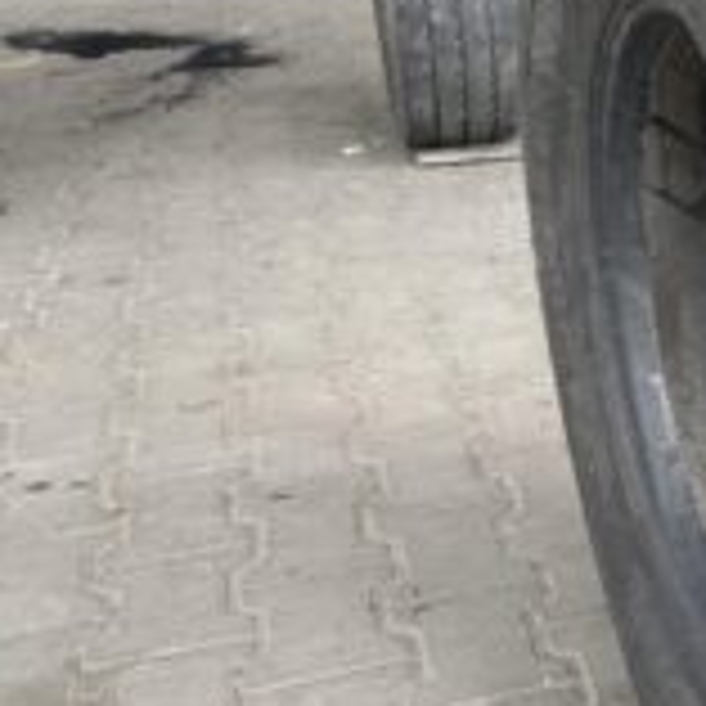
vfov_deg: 27.3
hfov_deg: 23.6
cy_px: 335
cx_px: 958
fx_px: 1454
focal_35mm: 63
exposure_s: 1/154
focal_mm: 4.25
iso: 32
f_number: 1.8
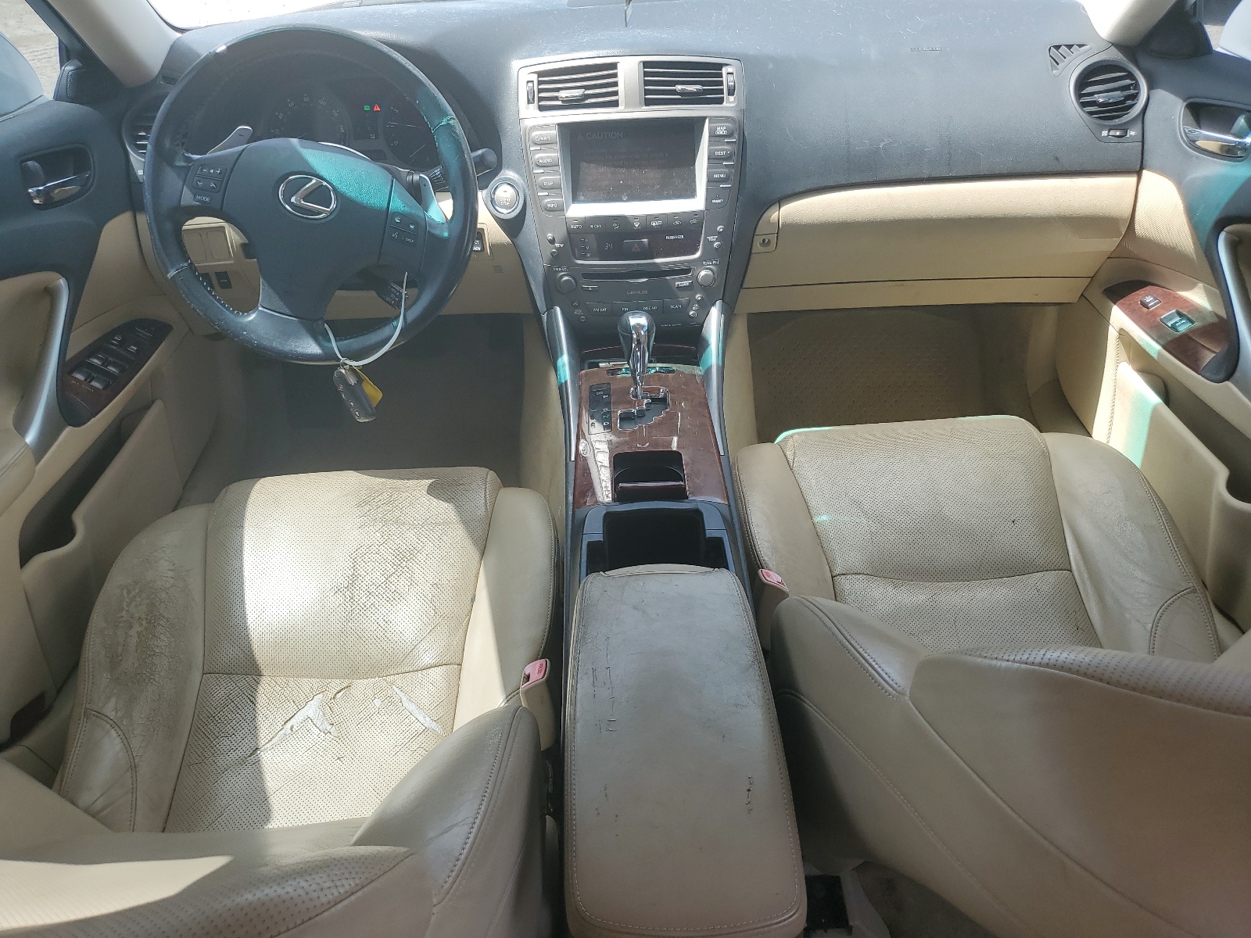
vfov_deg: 53.1
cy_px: 469
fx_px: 940
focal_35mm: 26
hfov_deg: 67.3
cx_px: 626
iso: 50
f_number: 1.5
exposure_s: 1/476
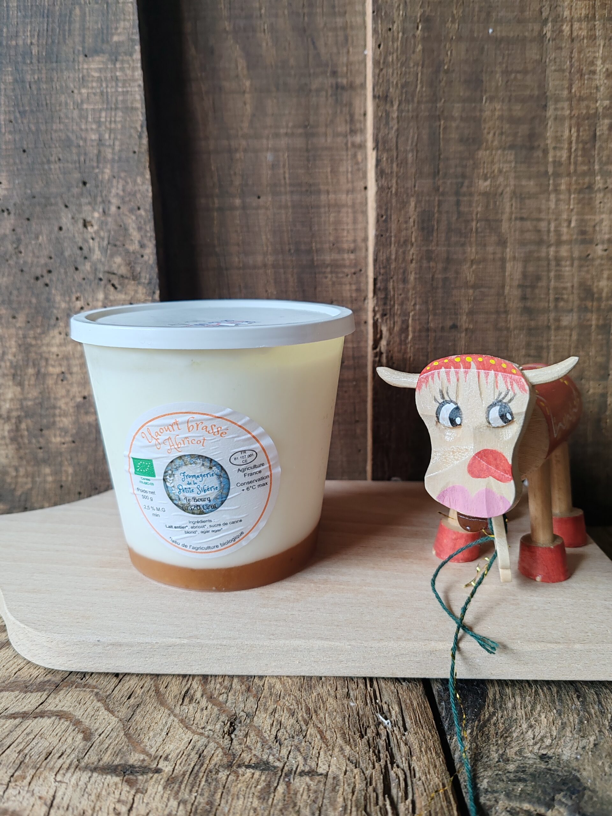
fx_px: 636
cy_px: 408
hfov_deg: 51.4
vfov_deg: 65.3
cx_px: 306
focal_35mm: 27
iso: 80
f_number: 1.9
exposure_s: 1/100
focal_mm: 6.12
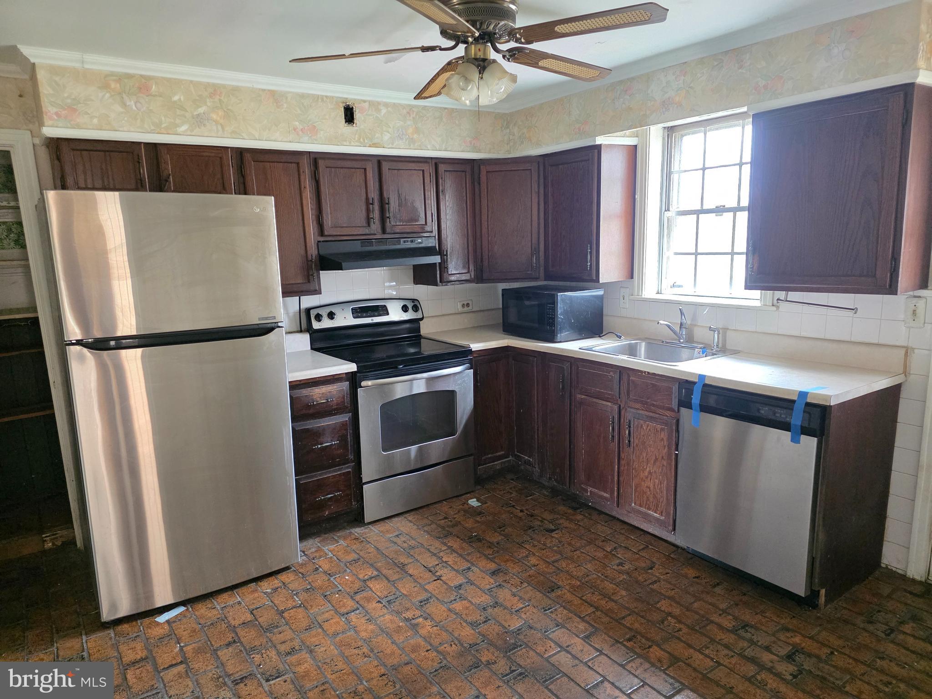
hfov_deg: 73.9
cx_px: 466
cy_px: 350
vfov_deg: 58.9
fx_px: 619
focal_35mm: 23
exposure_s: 1/120
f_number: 1.7
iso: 1600
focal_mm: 6.3
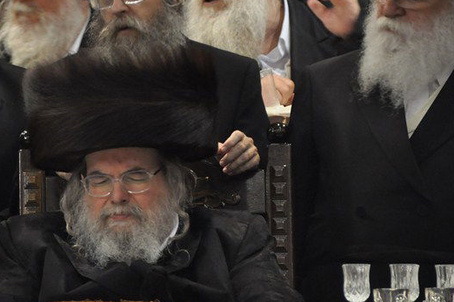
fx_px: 6348
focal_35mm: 504
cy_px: 171
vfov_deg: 2.7
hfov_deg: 4.1
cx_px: 110
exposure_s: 1/50
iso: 1250
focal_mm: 195
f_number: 5.6
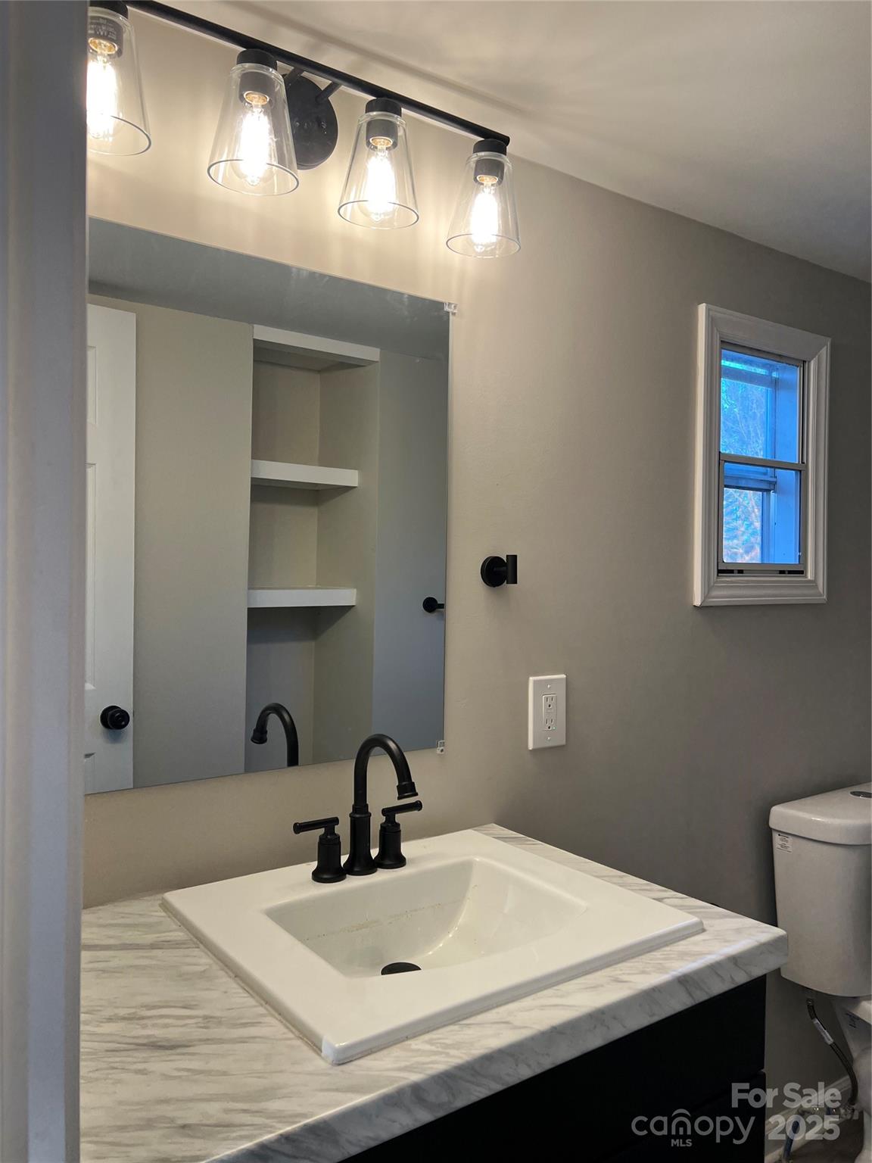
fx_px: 873
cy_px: 582
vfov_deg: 67.3
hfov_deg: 53.1
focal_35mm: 26
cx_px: 436
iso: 40
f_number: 1.5
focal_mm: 5.7
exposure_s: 1/136
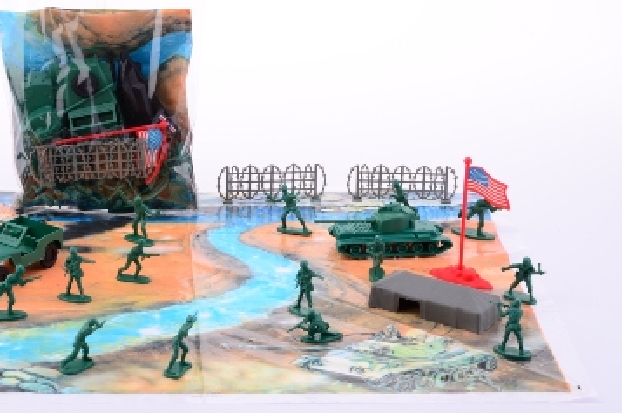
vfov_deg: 10.8
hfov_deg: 16.2
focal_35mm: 126
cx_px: 204
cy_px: 131
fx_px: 2174
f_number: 13
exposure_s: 1/125
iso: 100
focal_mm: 60
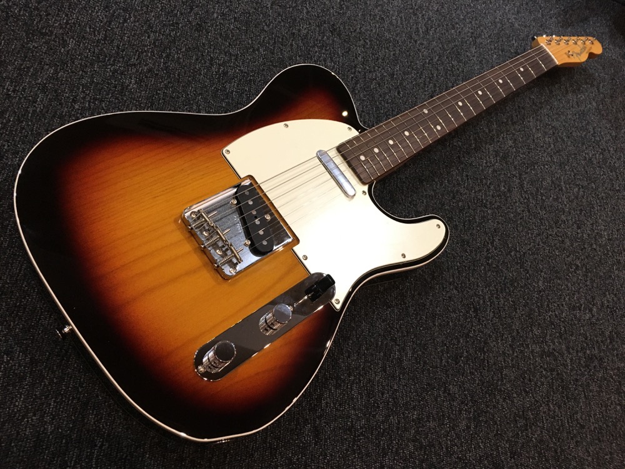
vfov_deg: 48.2
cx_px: 312
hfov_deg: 61.7
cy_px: 234
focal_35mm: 29
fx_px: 524
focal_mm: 4.15
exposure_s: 1/30
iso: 160
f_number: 2.2
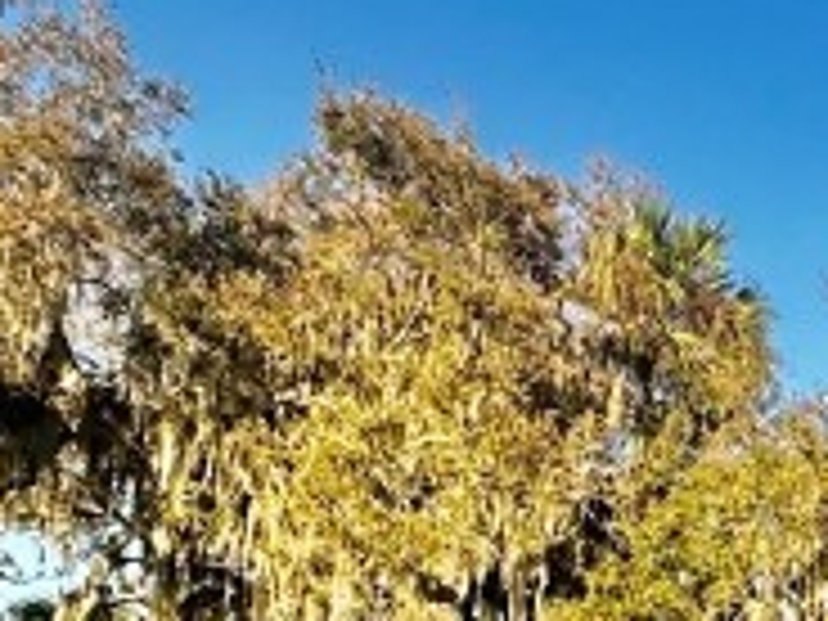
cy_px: 981
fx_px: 1866
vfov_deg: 16.8
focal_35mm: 78
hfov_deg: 21.7
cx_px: 1170
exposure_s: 1/351
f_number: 2.2
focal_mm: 2.22
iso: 40
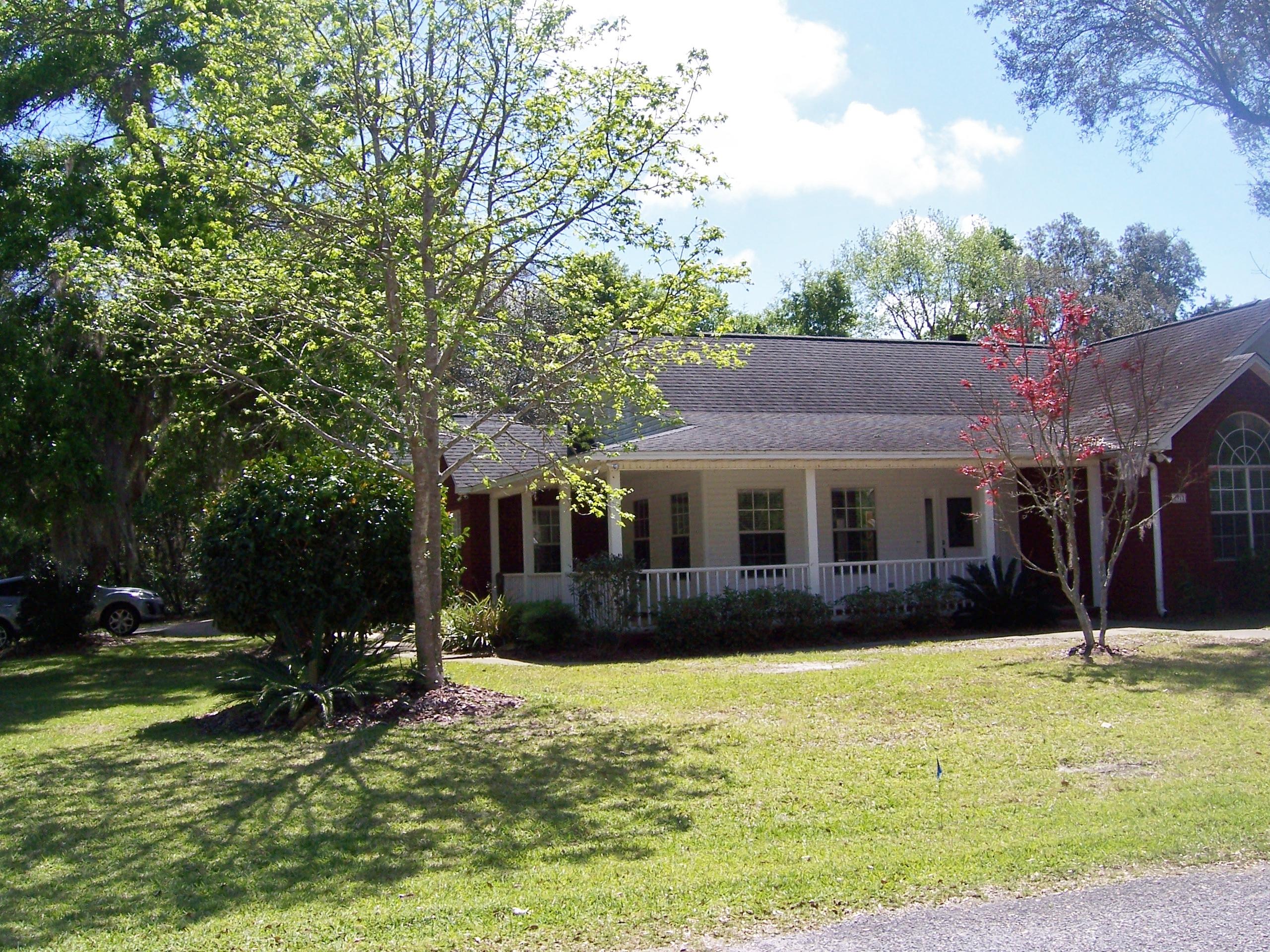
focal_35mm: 36
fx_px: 1321
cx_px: 635
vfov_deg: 39.7
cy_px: 476
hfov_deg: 51.4
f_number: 4.8
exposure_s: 1/500
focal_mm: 6
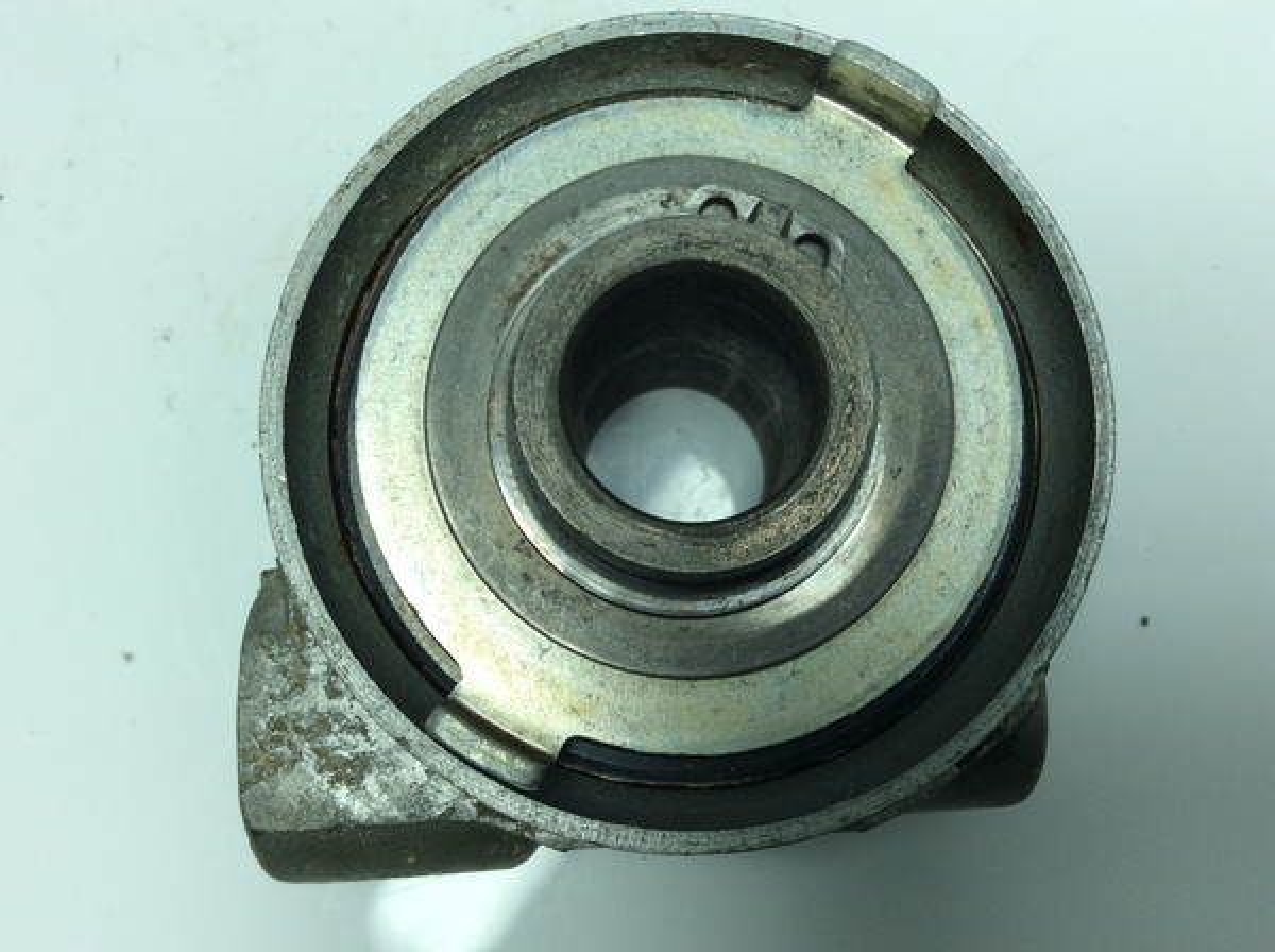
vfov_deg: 44.0
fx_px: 1177
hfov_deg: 56.9
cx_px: 638
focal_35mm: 32
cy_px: 476
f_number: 2.4
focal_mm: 3.3
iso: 32
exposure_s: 1/379
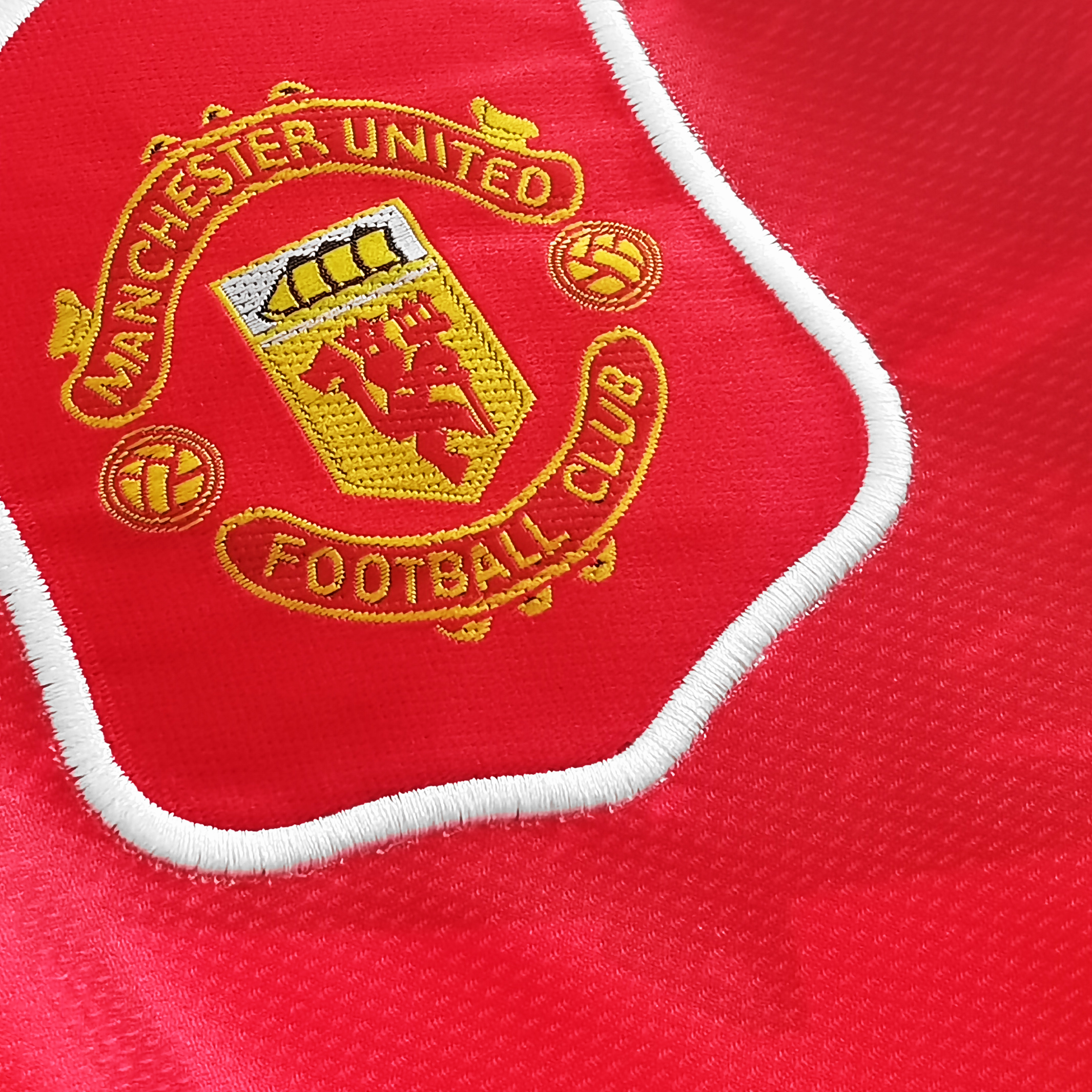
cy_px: 352
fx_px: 3069
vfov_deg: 20.1
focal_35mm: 86
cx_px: 237
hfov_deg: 20.0
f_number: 1.8
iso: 640
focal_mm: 5.58
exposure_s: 1/33.3
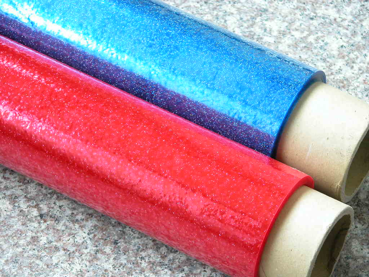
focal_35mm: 176
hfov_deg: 11.2
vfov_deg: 8.4
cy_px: 138
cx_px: 184
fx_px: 1876
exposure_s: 1/18.8
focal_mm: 44.7
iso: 100
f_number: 4
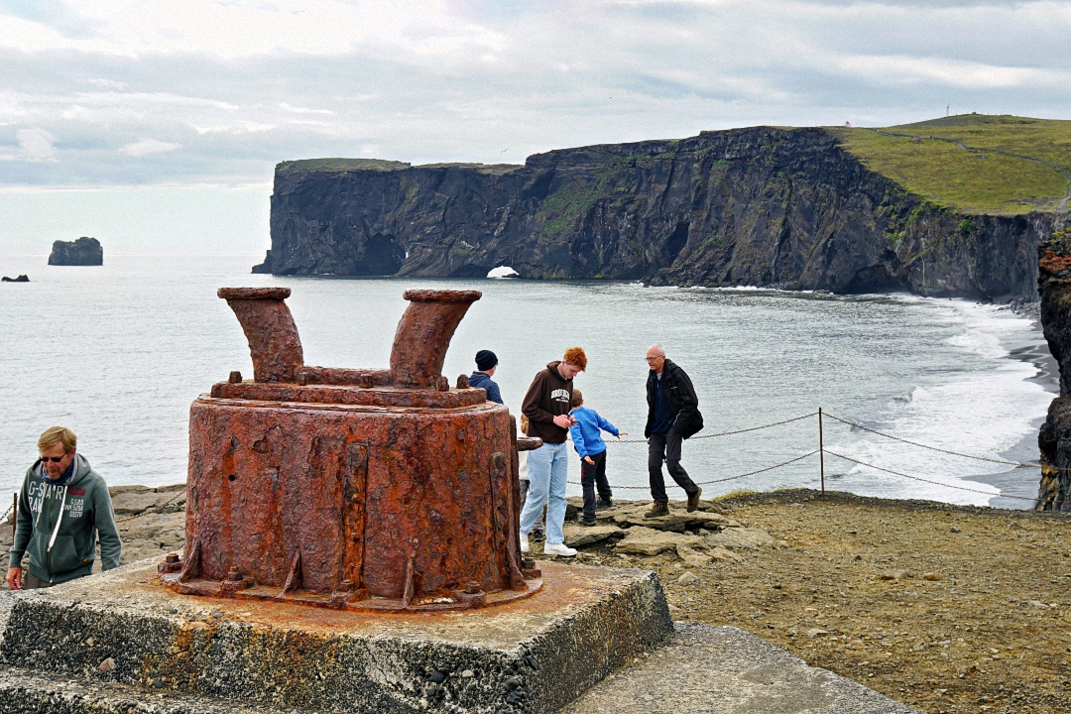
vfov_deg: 27.3
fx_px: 1473
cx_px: 536
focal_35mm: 50
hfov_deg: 40.0
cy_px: 357
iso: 100
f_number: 10
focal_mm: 33
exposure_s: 1/100
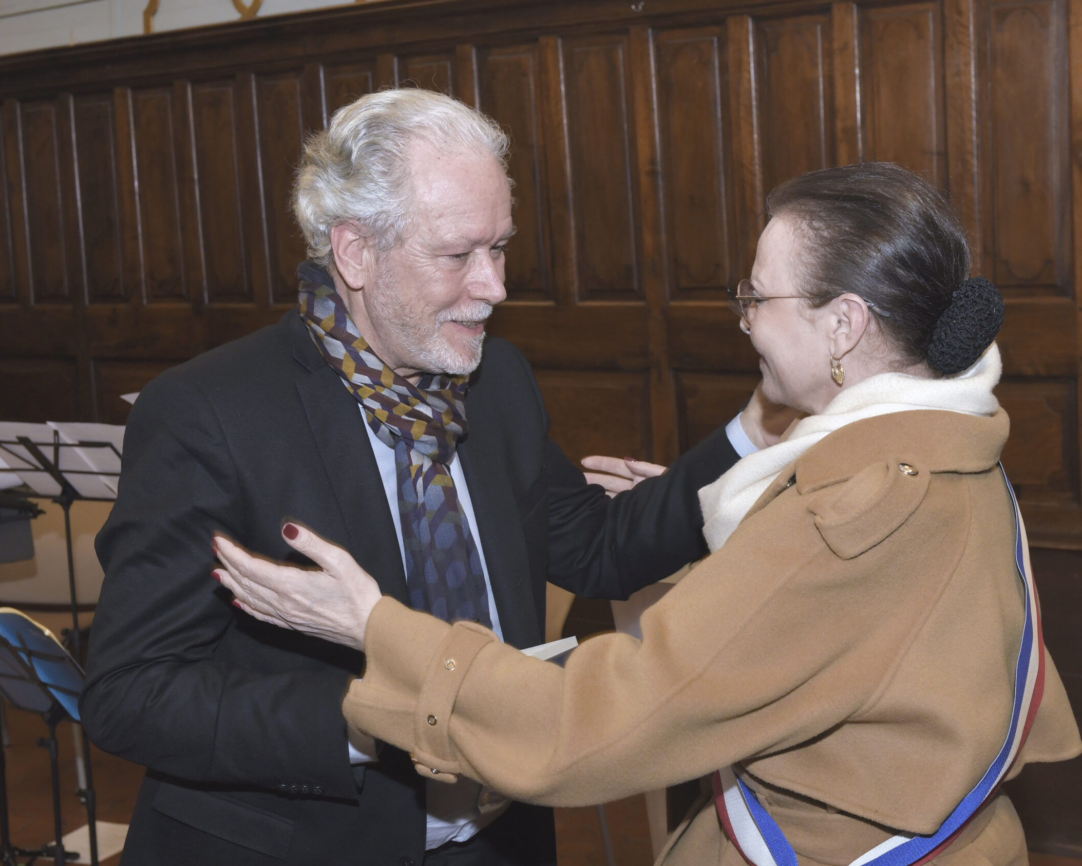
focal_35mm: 49
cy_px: 436
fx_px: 1569
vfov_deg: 30.8
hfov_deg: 38.0
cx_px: 586
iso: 400
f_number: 5.6
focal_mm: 29
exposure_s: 1/60
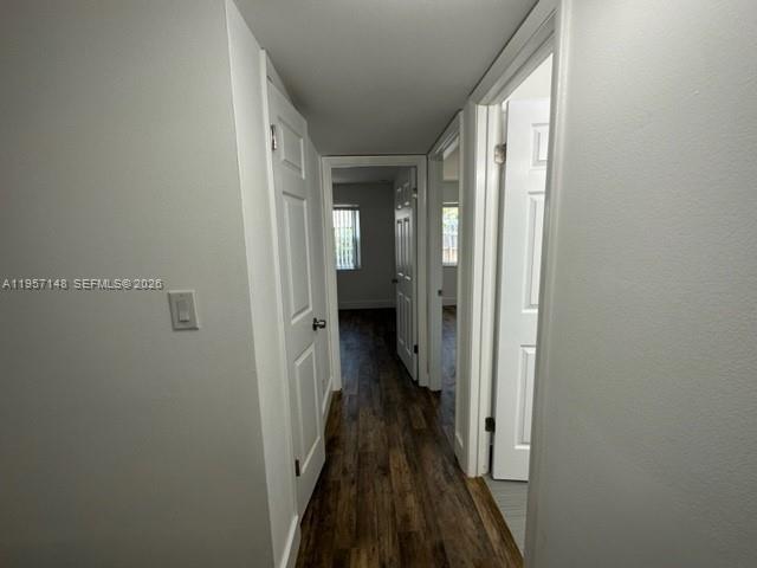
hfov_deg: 102.1
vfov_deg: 85.7
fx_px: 306
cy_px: 284
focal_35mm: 14
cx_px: 378
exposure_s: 1/120
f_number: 2.2
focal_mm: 2.22
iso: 125
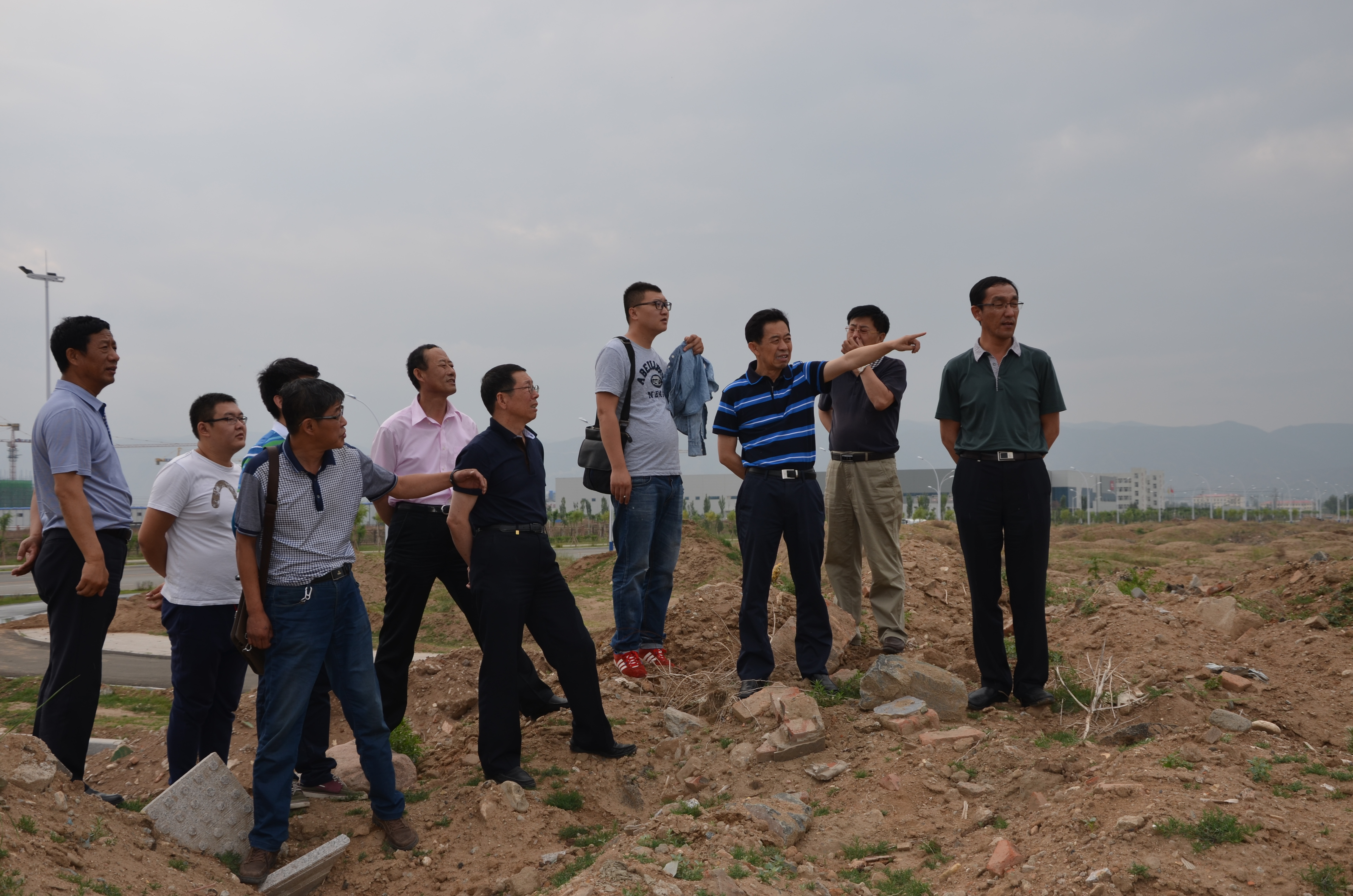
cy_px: 448
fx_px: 1688
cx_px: 676
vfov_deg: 29.7
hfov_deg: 43.7
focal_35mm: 45
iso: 100
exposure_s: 1/250
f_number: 6.3
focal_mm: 30
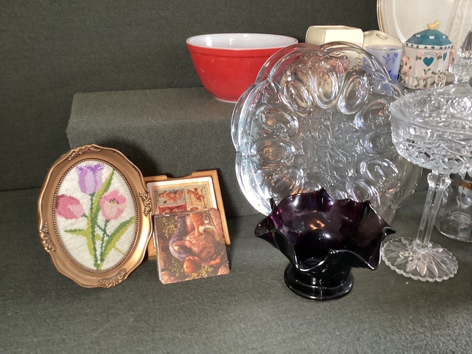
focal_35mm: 31
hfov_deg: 58.3
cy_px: 177
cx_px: 236
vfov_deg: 45.4
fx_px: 423
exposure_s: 1/40
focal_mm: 3.3
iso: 250
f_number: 2.4
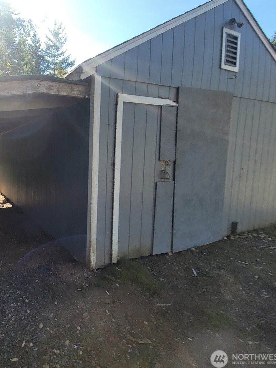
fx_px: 191
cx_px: 39
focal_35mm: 18
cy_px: 181
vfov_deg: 87.7
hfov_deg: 62.5
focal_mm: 2.2
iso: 50
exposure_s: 1/430
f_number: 2.2
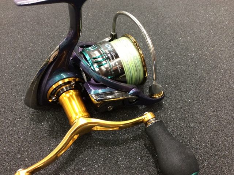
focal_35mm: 33
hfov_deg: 55.4
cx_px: 117
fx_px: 223
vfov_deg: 42.8
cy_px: 88
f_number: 2.4
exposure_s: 1/24
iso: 80
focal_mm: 3.3
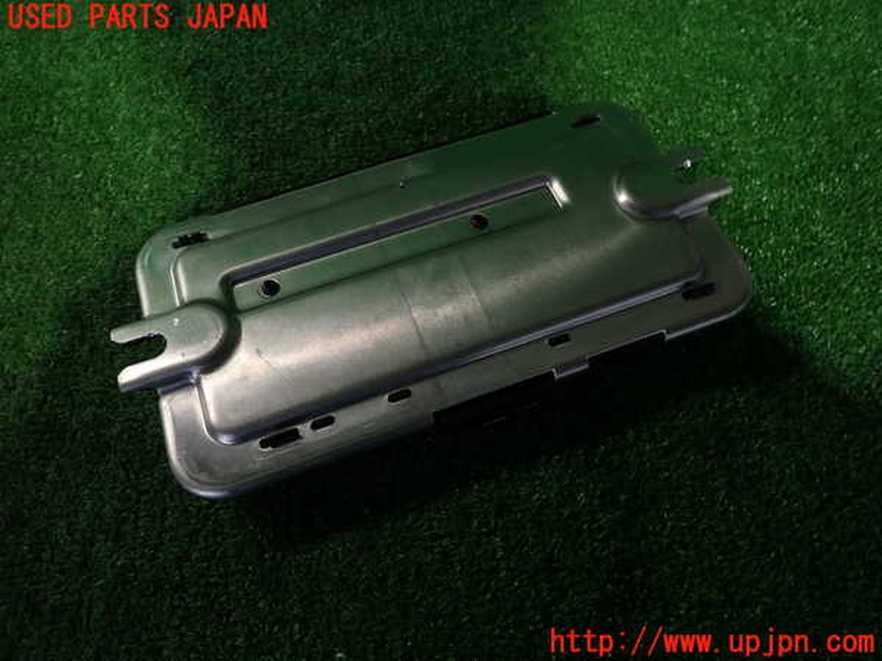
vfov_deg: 54.9
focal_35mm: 25
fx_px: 637
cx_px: 441
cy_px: 330
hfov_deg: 69.4
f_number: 2
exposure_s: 1/40
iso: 200
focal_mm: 4.5
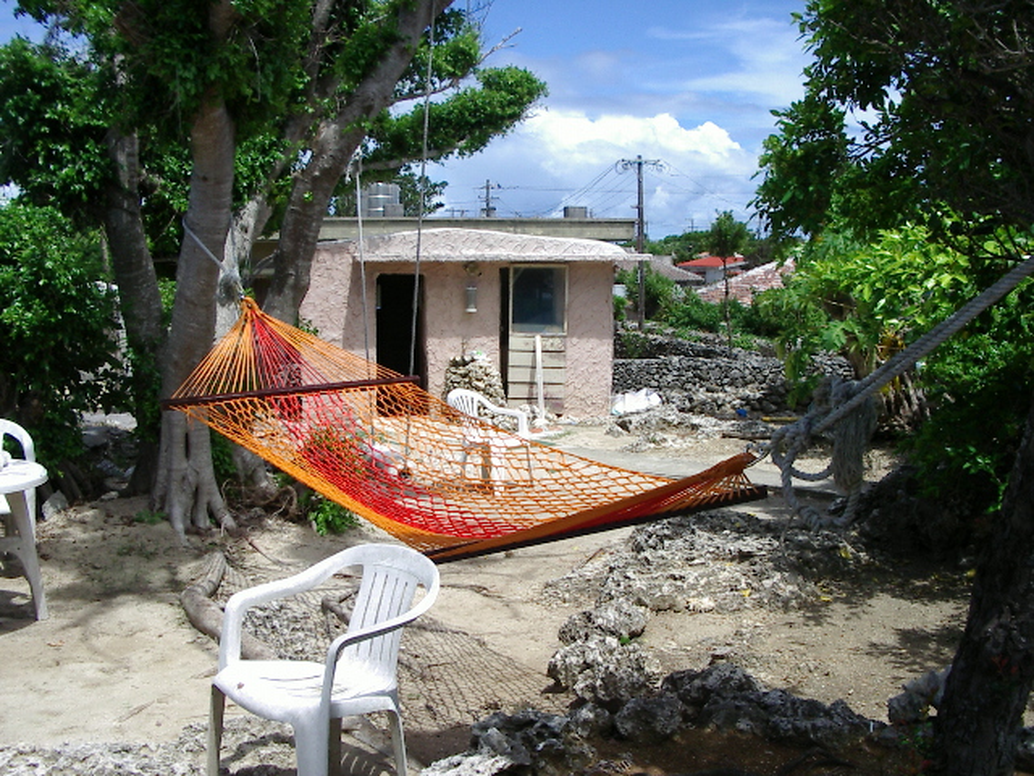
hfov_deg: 49.0
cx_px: 517
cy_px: 388
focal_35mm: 38
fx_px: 1135
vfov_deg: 37.7
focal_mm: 5.8
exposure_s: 1/500
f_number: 4.8
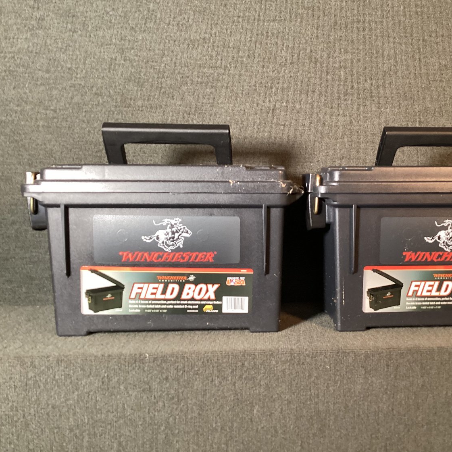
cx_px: 302
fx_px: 547
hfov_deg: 44.3
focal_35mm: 37
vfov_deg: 44.9
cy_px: 228
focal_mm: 3.3
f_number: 2.4
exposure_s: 1/50
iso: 320
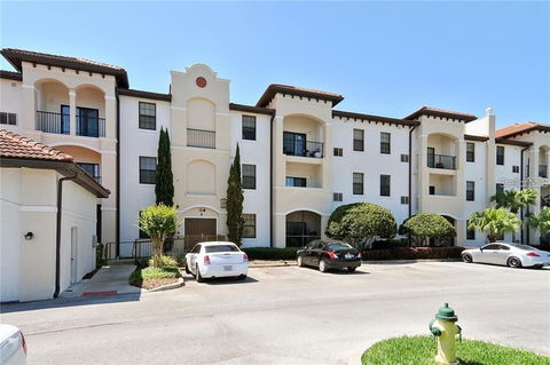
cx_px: 275
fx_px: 252
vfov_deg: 71.9
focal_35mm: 16
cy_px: 182
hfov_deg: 95.0
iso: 250
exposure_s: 1/250
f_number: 9
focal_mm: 11
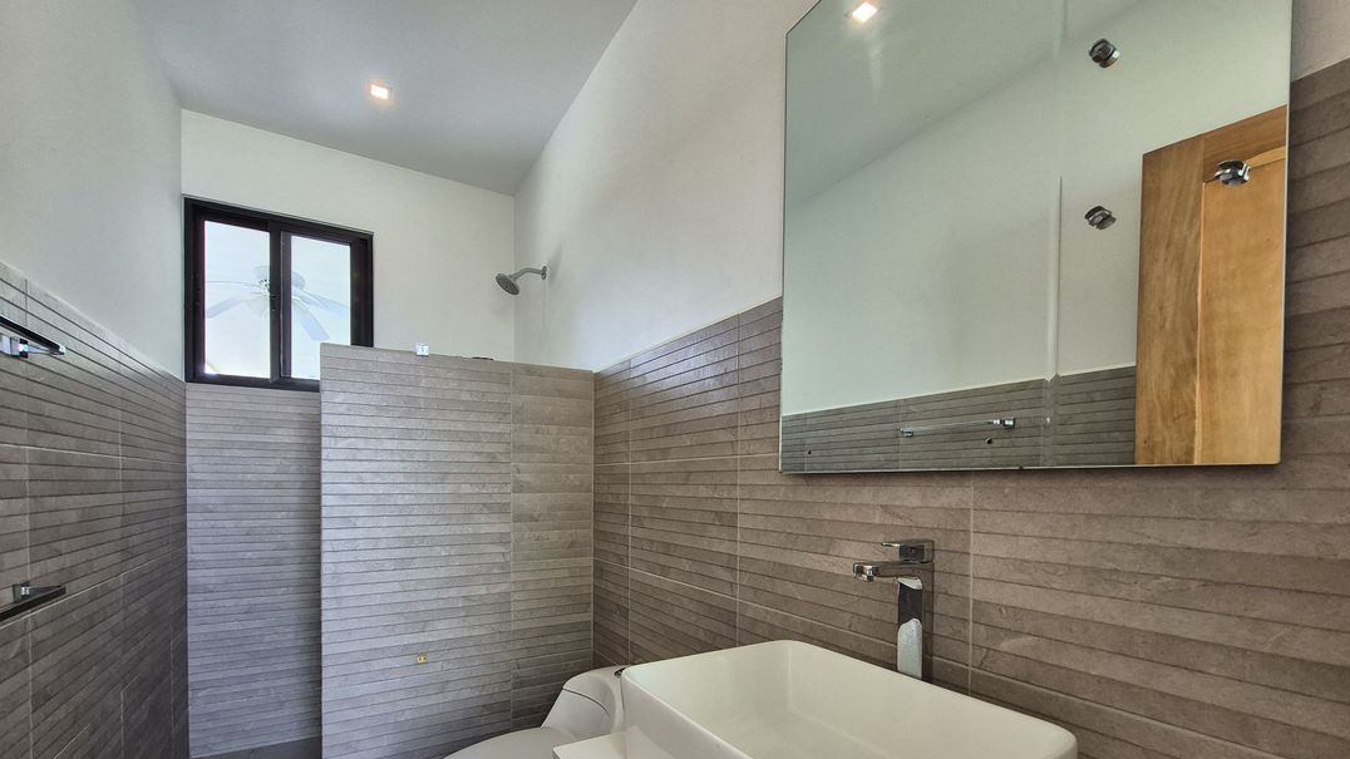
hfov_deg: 102.9
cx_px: 644
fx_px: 537
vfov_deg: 68.8
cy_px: 496
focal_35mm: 15
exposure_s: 1/60
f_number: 2.2
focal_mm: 1.74
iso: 80
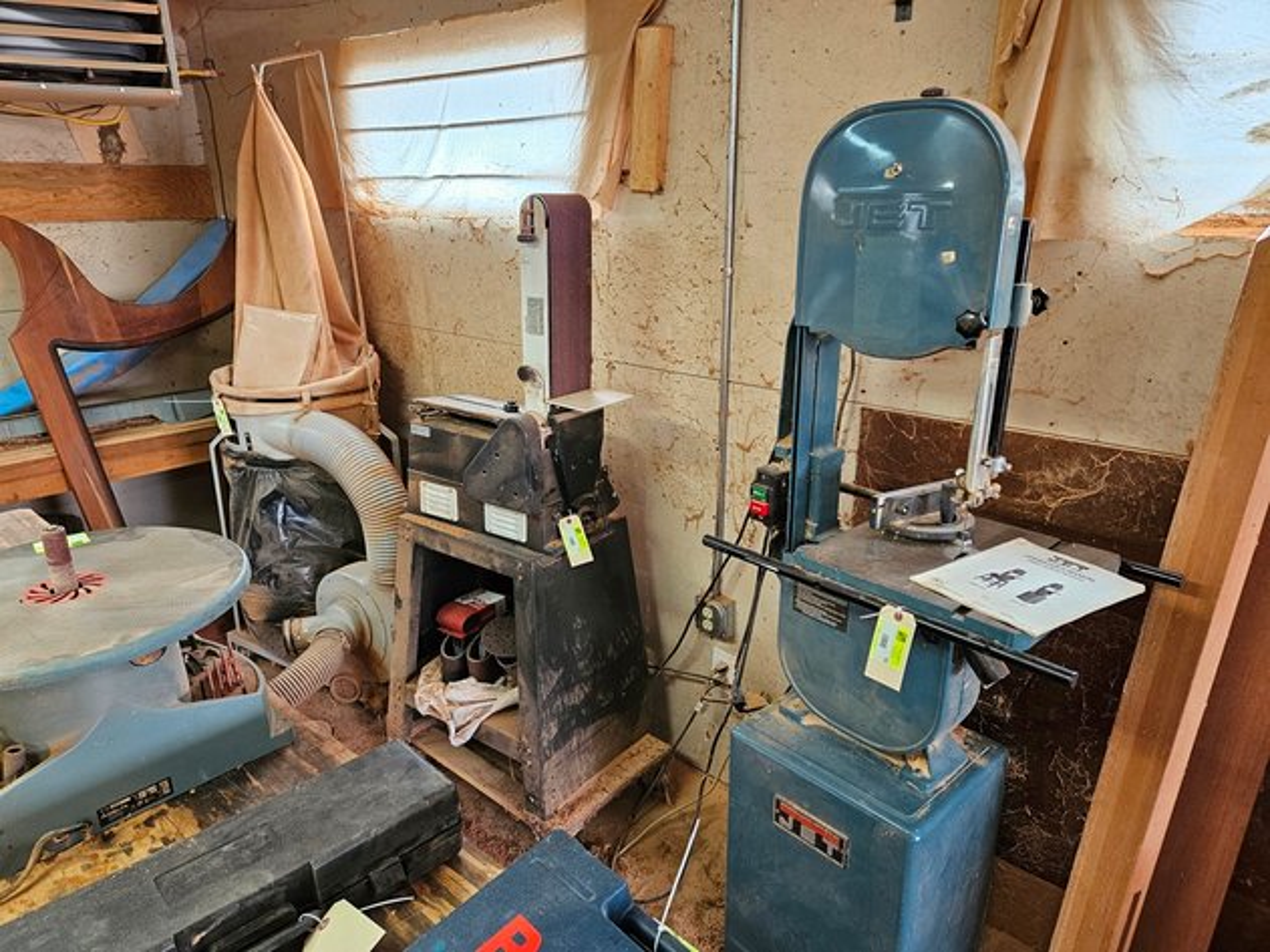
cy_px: 476
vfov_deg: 58.9
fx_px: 844
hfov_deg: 73.9
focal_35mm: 23
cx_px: 635
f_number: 1.8
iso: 320
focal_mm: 5.4
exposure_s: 1/120
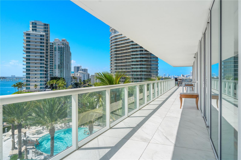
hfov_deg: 73.8
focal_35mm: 24
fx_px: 161
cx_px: 120
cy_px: 80
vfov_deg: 53.1
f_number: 8
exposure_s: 1/500
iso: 100
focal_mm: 24
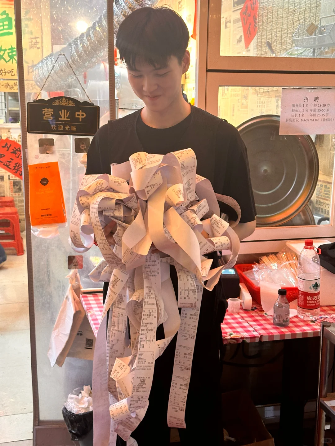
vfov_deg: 39.7
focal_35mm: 48
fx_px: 619
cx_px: 168
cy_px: 223
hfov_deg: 30.3
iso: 250
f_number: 1.78
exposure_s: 1/50
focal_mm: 6.86
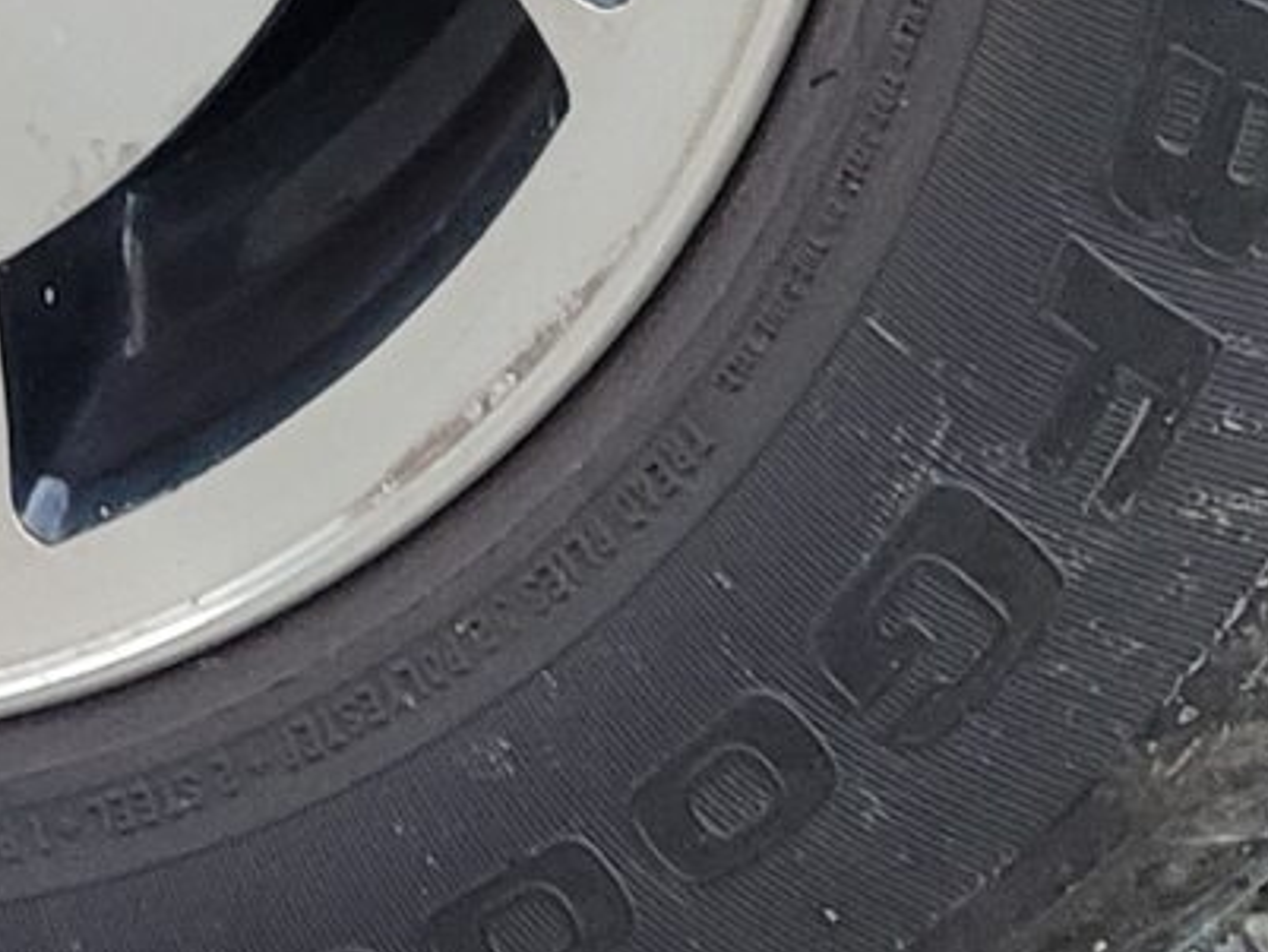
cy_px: -1202
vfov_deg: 8.3
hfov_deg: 11.1
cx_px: -1037
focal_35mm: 166
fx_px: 6082
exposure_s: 1/100
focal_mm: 5.4
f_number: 1.8
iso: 320
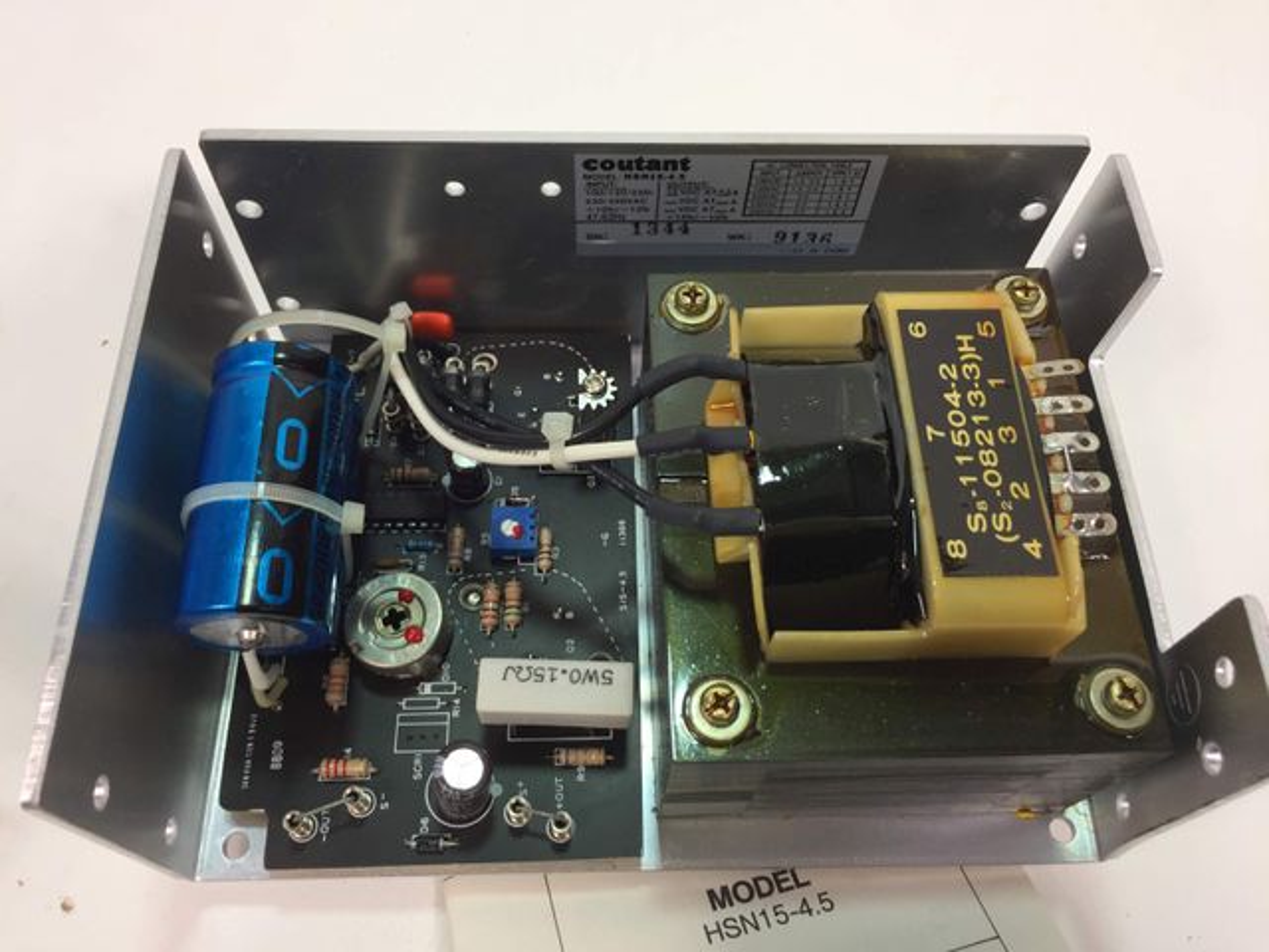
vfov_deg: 48.2
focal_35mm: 29
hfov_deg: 61.7
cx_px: 634
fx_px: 1063
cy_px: 476
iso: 40
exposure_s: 1/50
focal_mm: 4.15
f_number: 2.2
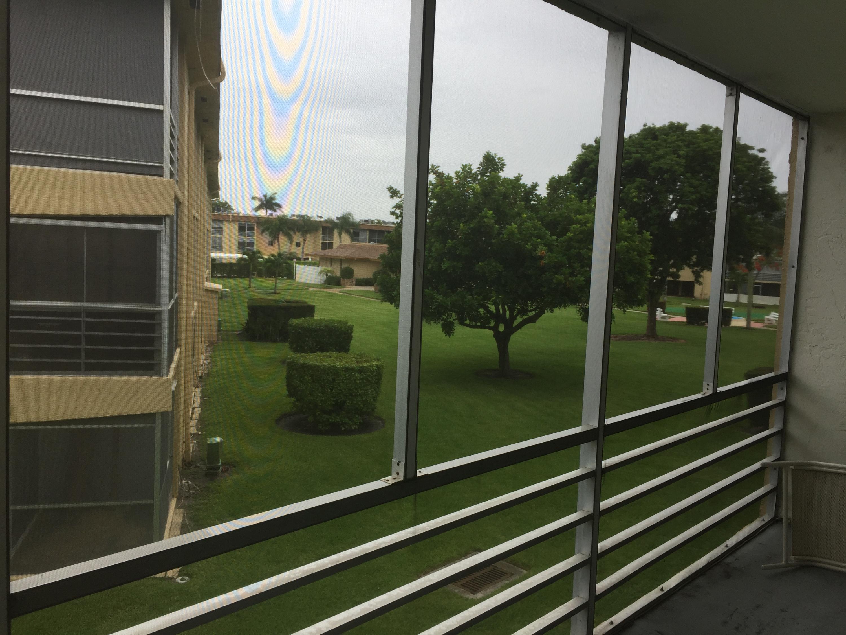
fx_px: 709
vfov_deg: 48.2
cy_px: 318
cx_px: 423
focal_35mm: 29
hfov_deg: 61.7
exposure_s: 1/444
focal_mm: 4.15
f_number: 2.2
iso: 32
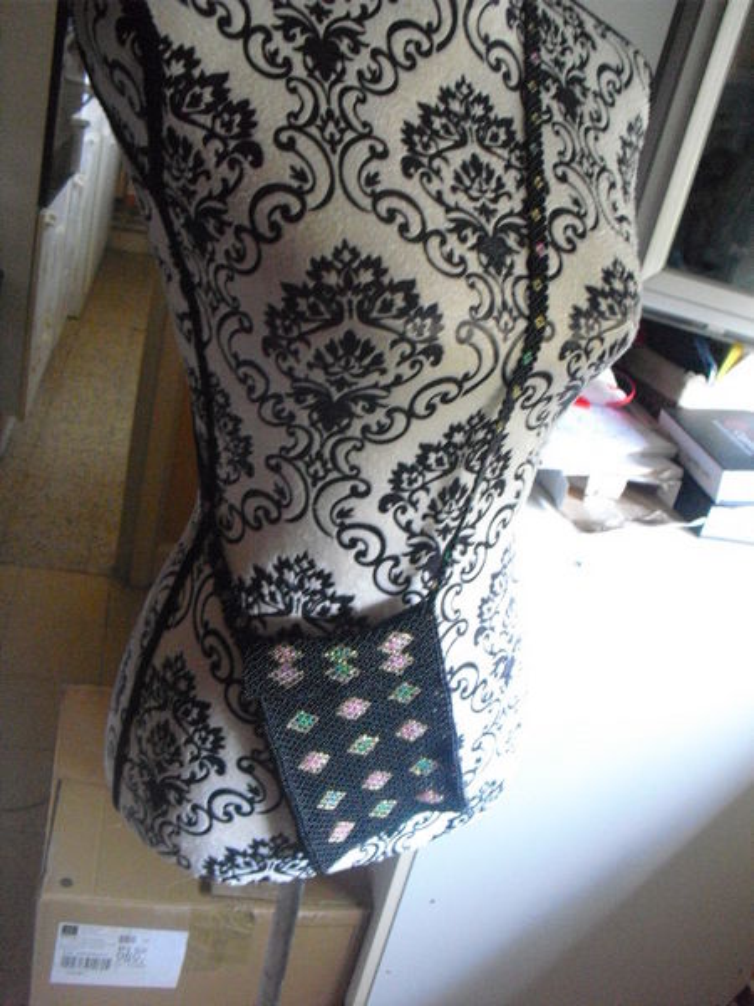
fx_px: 1046
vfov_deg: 51.4
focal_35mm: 36
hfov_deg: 39.7
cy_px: 503
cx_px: 377
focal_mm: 6.3
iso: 800
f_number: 3.1
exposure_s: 1/20
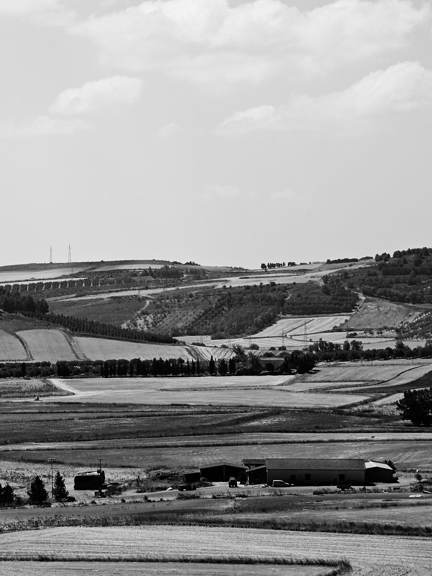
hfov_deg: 8.5
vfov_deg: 11.4
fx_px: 2895
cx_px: 55
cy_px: 287
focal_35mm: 174
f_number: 10
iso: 200
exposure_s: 1/400
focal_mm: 120
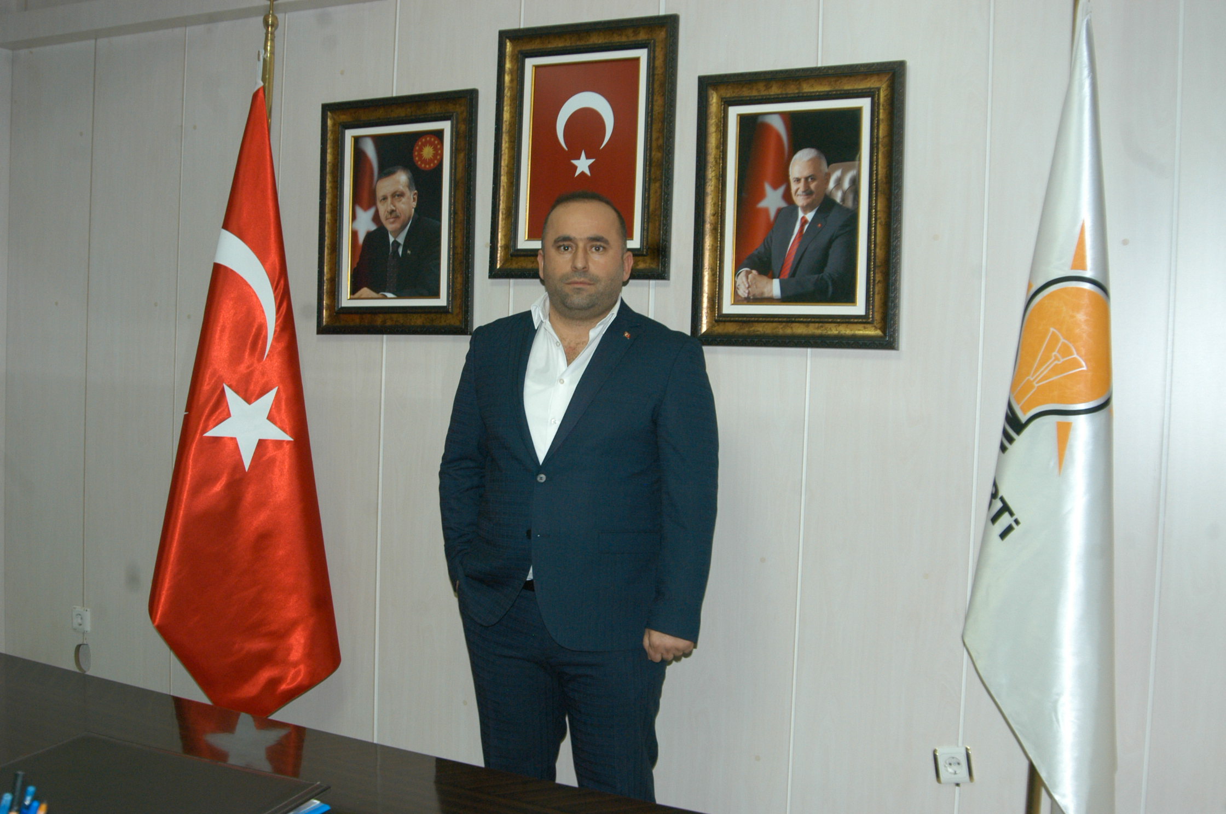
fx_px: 1225
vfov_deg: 36.8
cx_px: 613
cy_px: 407
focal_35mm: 36
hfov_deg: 53.2
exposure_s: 1/60
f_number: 4.5
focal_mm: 24
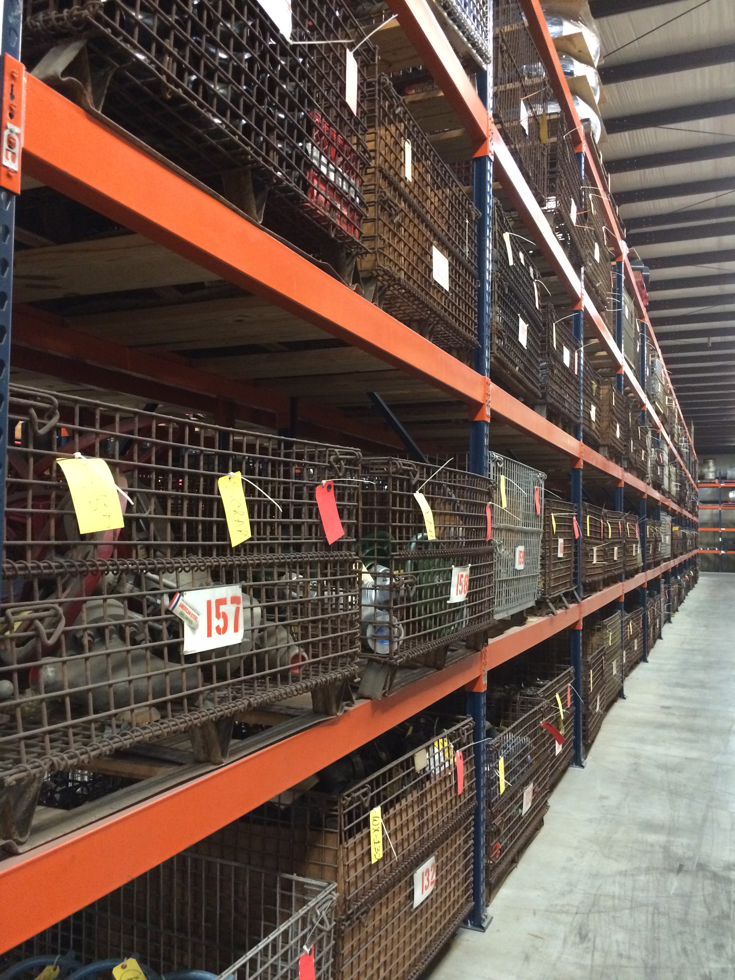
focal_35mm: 29
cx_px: 368
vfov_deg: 61.7
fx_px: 821
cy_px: 490
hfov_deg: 48.2
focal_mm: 4.15
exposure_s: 1/15
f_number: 2.2
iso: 320
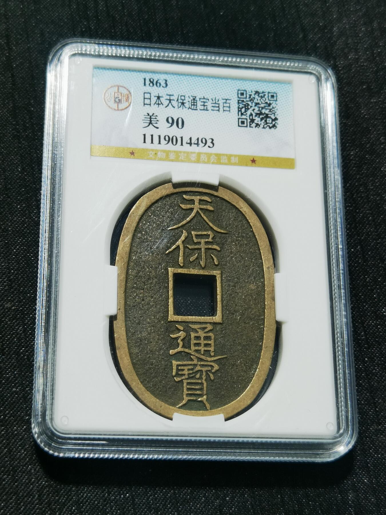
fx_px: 922
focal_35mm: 62
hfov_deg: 23.7
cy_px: 258
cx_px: 193
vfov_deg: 31.2
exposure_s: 1/100
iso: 100
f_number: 1.9
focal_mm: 6.67
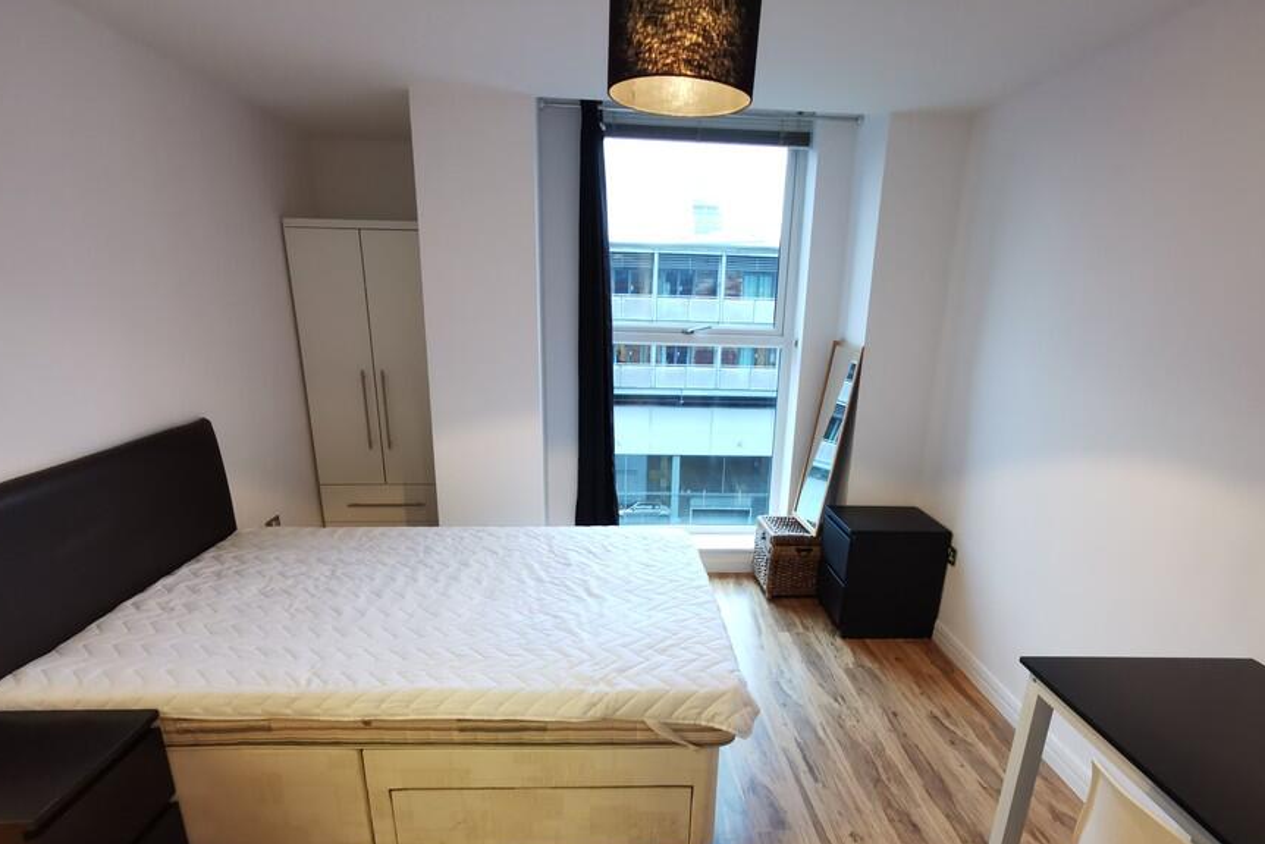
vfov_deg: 58.4
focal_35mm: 21
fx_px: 738
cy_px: 552
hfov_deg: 81.2
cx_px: 660
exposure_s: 1/20
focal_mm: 2.26
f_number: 2.2
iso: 500
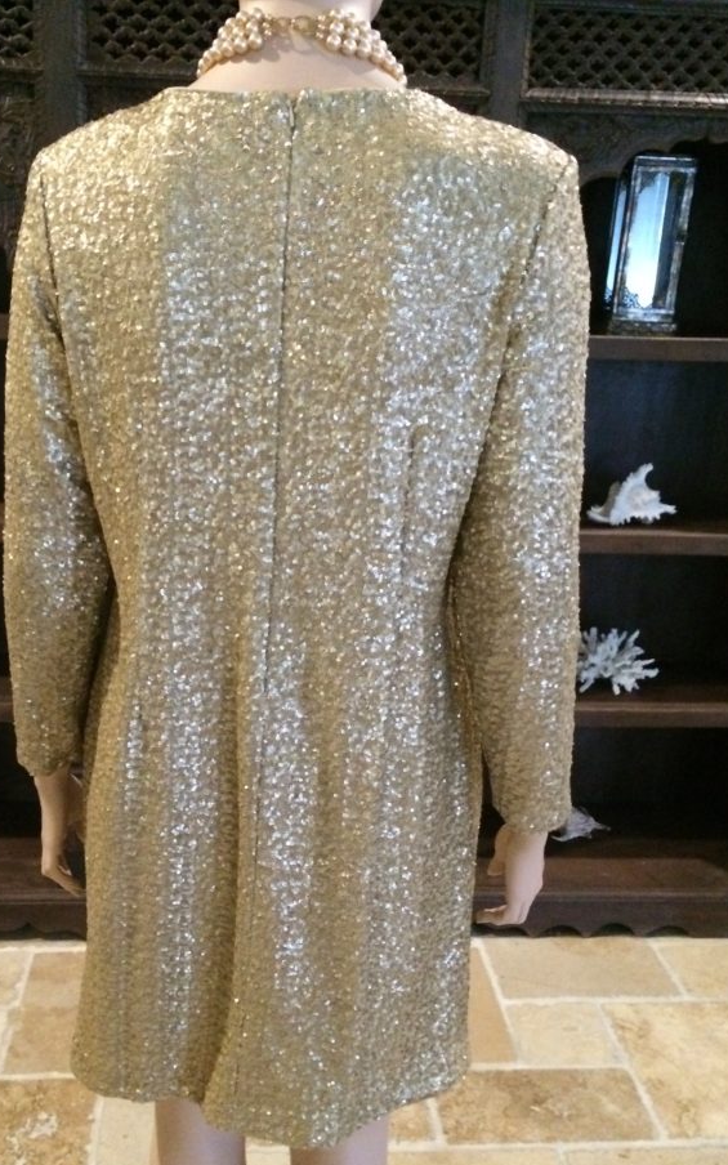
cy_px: 643
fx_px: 1079
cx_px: 302
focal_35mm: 34
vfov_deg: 56.6
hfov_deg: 37.2
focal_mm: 4.15
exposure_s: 1/15
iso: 400
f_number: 2.2
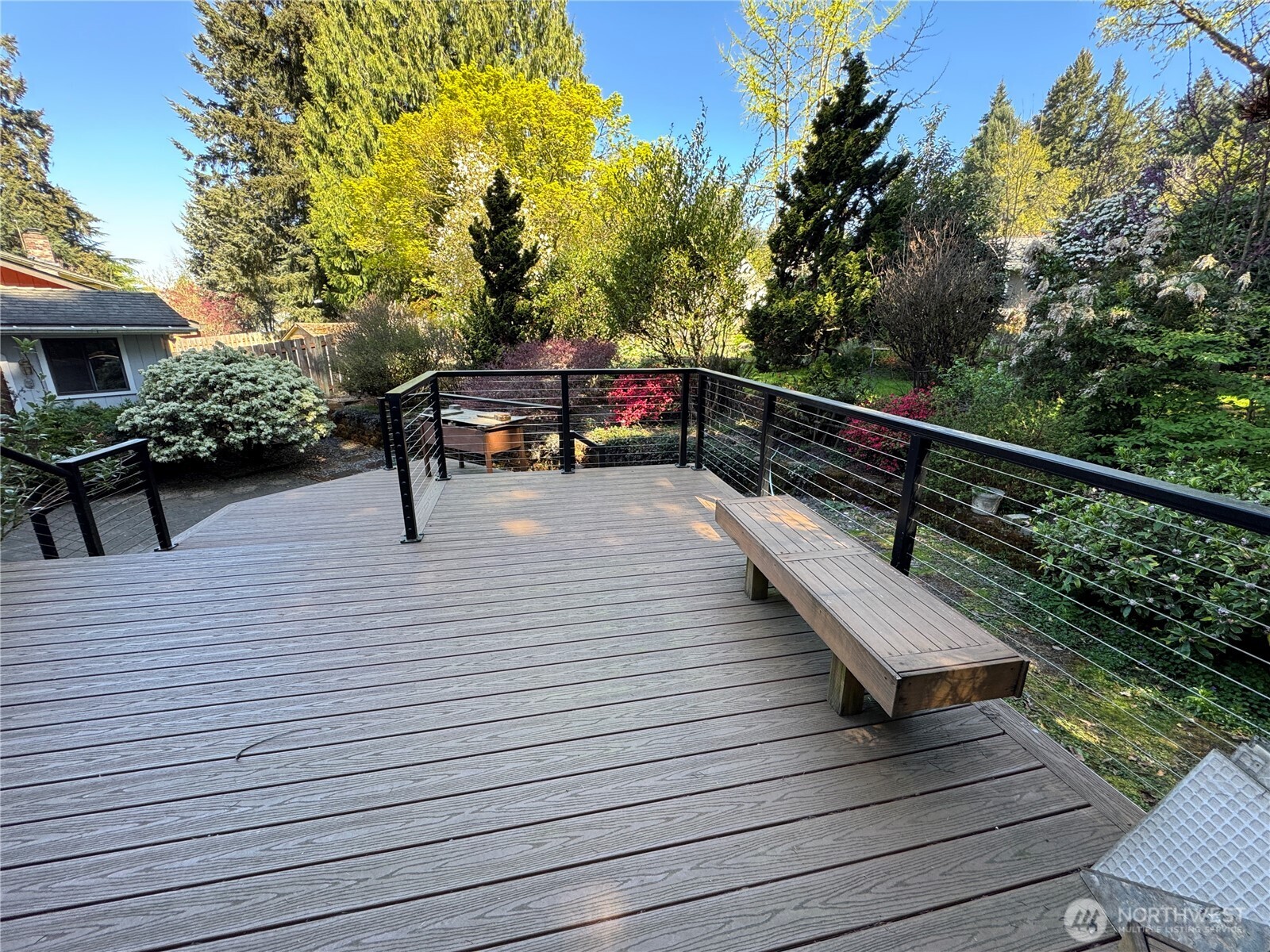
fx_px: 514
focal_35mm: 14
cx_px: 635
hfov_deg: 102.1
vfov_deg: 85.7
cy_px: 476
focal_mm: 2.22
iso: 64
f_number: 2.2
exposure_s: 1/99
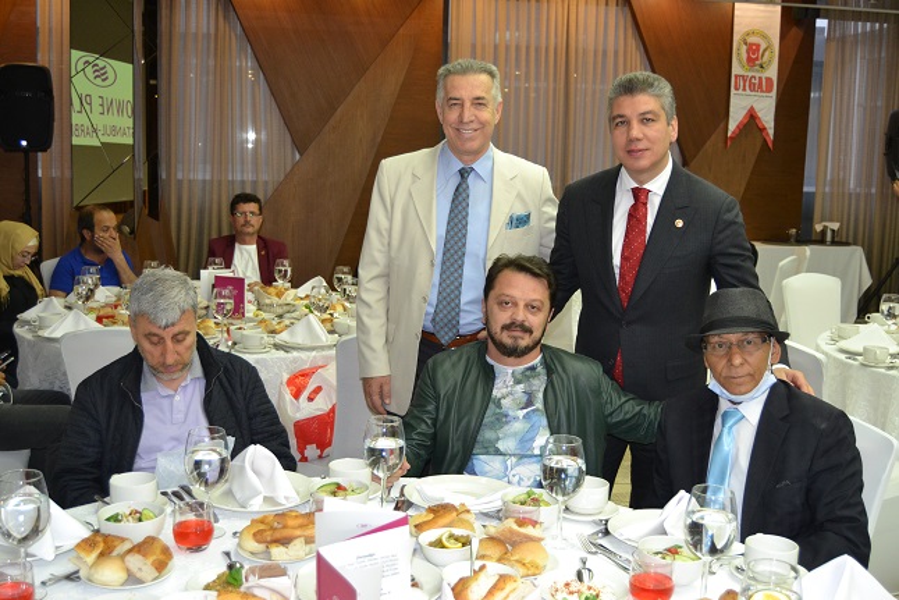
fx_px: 974
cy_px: 300
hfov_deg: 49.5
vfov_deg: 34.2
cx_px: 450
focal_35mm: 39
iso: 1250
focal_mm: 26
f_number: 4
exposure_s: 1/60
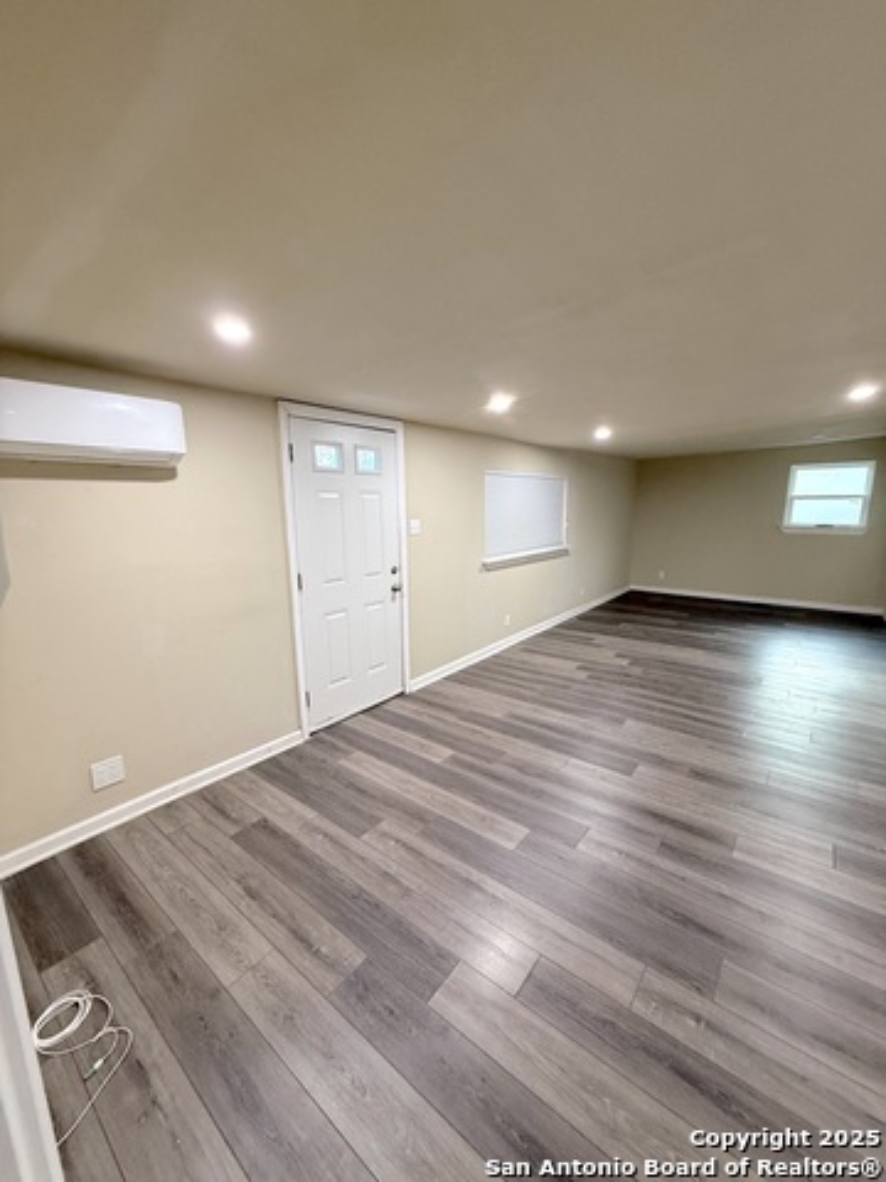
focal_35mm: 14
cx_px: 443
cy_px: 591
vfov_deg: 102.1
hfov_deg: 85.7
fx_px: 478
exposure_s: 1/60
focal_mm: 2.22
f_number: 2.2
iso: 320
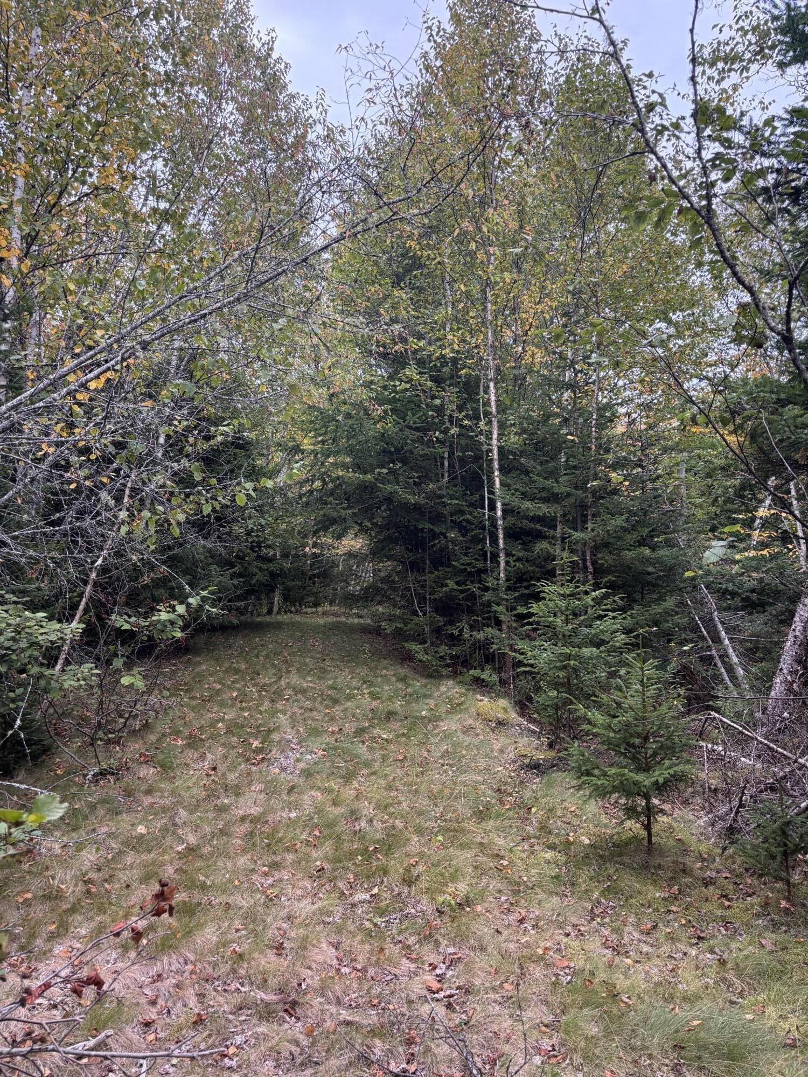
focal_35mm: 26
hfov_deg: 53.1
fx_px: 809
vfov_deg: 67.3
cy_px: 538
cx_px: 404
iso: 100
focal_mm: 5.96
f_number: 1.6
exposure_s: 1/121
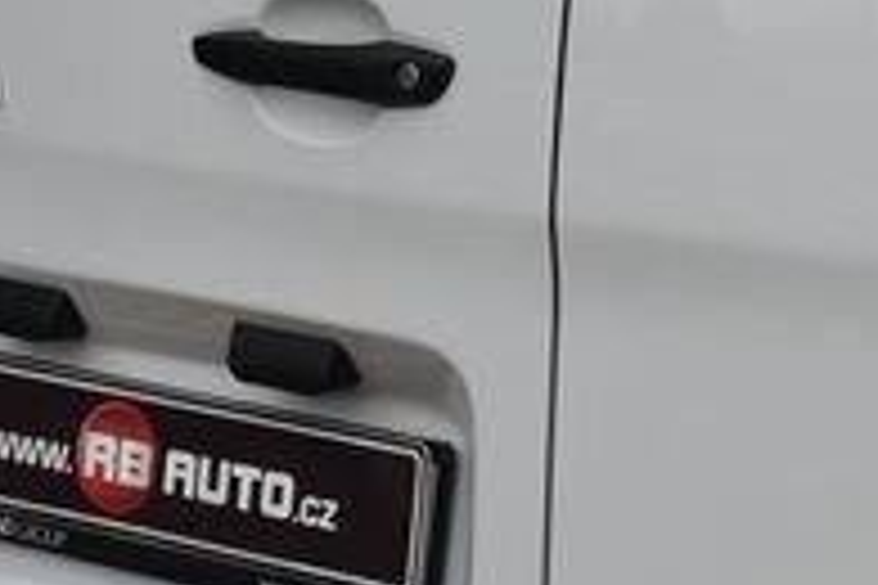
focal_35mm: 179
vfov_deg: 7.7
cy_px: 234
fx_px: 4365
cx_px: 1256
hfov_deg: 11.1
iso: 500
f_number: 8
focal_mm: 34
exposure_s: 1/250
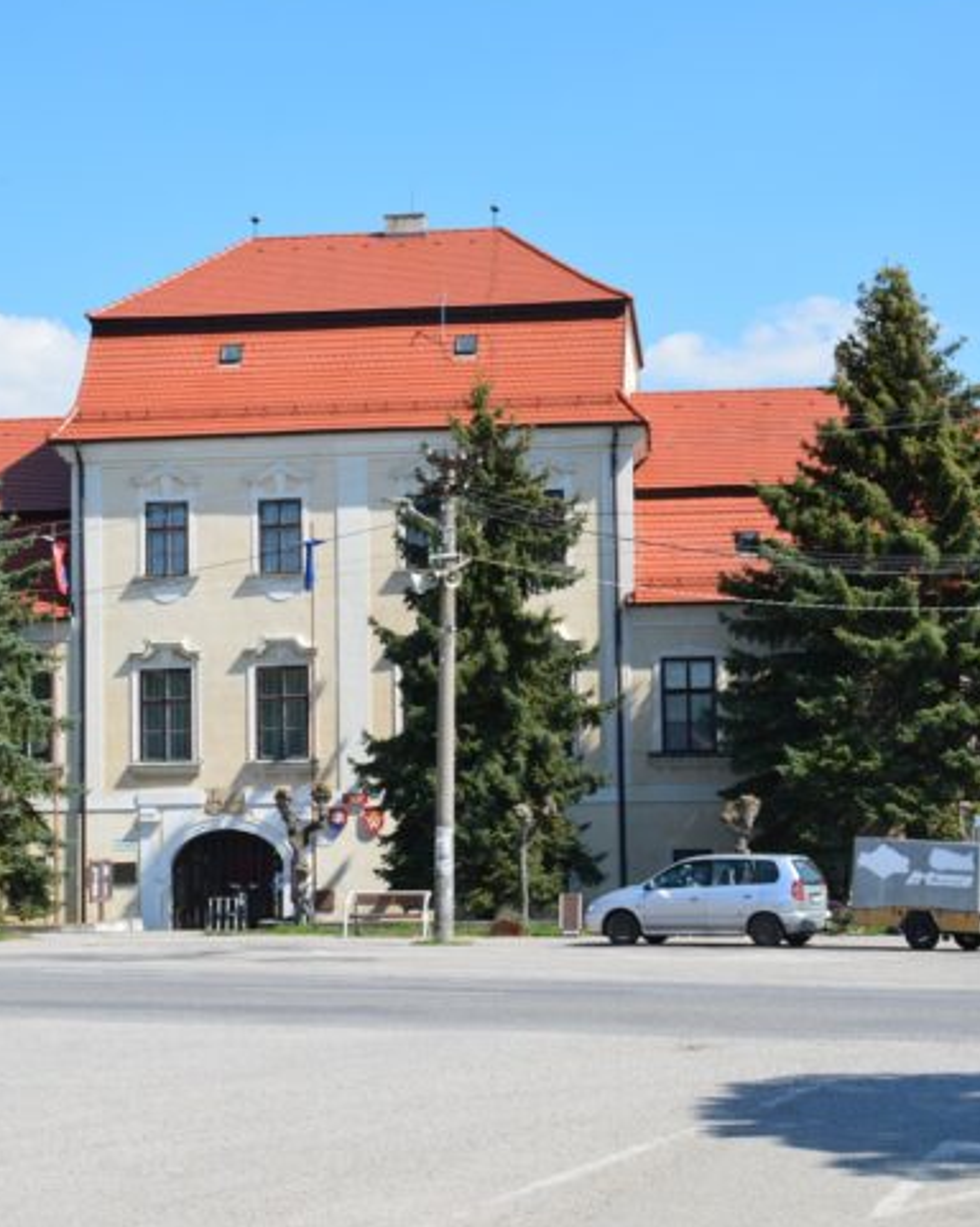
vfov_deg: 26.4
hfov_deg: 21.2
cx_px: 388
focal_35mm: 72
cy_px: 620
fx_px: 2614
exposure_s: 1/125
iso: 110
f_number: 11
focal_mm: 32
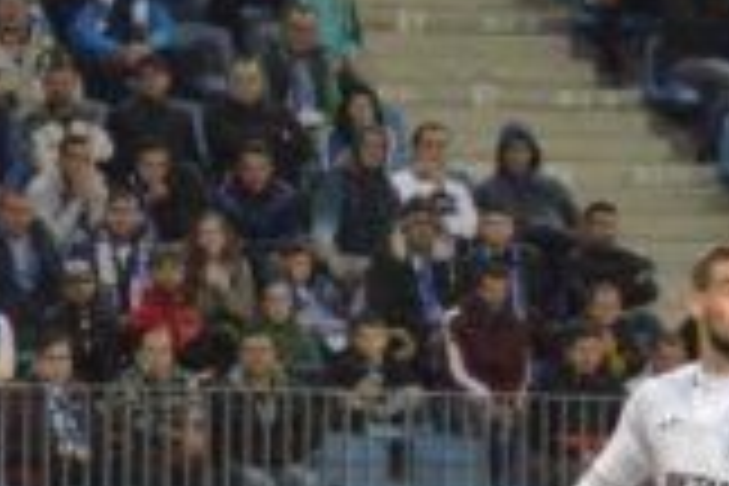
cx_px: 1125
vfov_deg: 1.7
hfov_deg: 2.5
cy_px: 227
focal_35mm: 822
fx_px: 16644
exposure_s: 1/640
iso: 4000
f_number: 6.3
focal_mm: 116
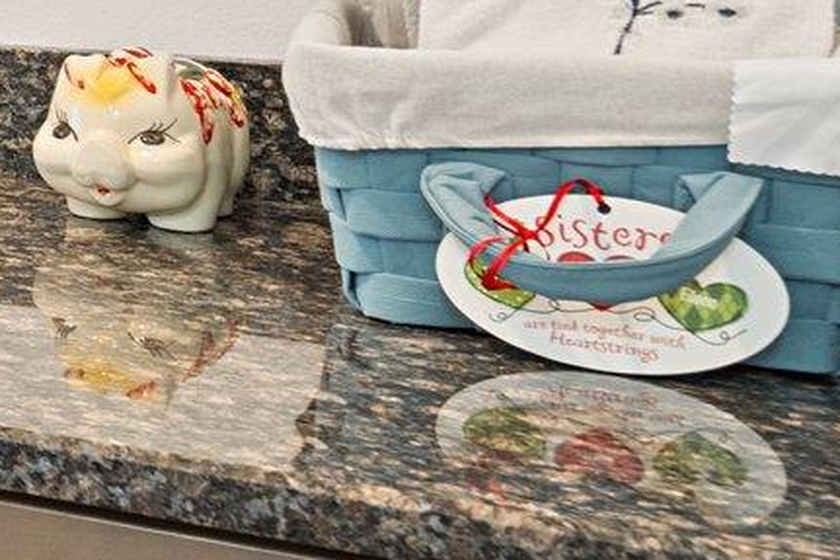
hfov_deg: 16.6
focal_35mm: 76
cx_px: -1006
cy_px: -97
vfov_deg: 17.2
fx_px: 1773
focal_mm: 16
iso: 320
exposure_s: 1.6
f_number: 10
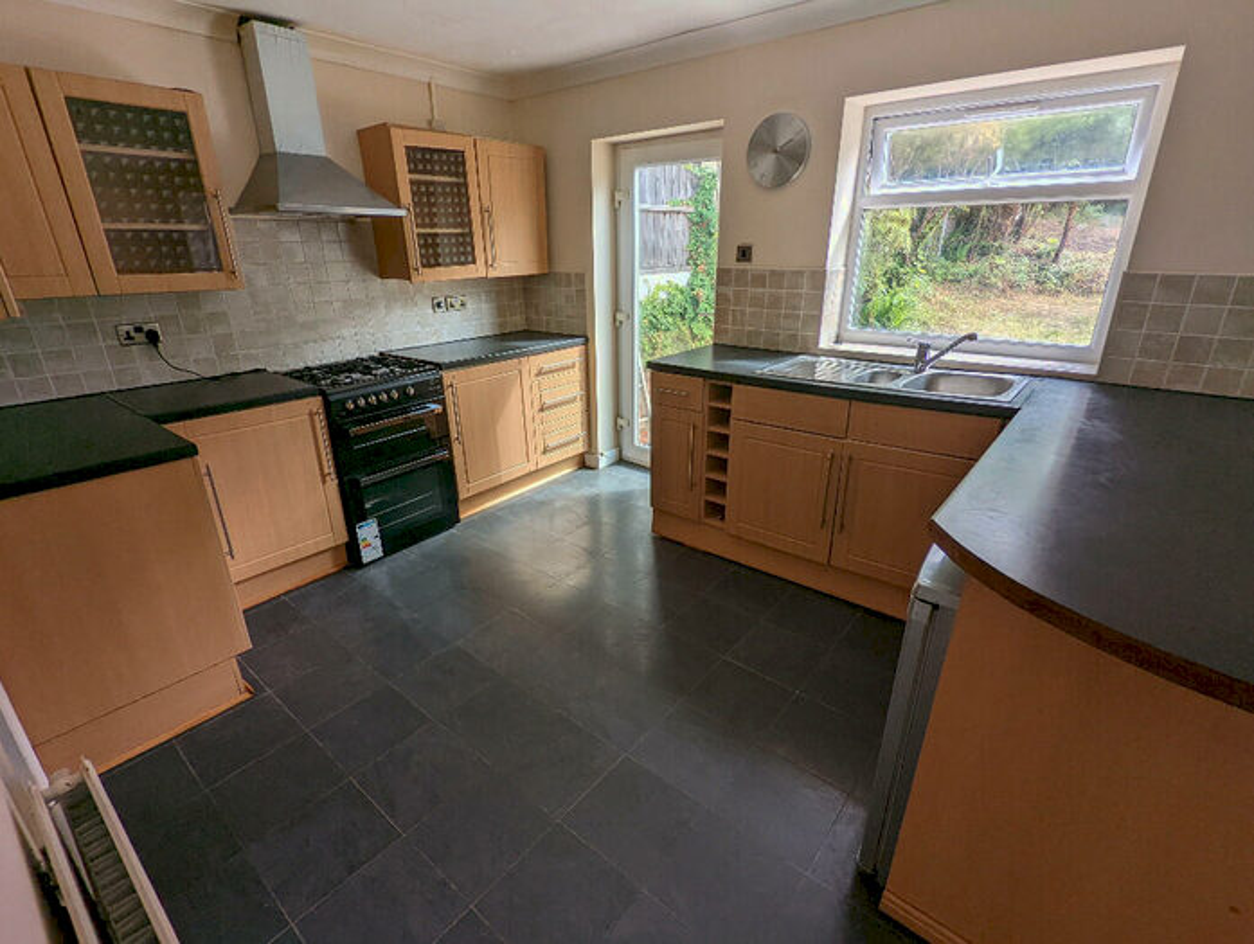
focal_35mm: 16
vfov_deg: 78.3
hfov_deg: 94.4
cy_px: 472
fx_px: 581
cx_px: 627
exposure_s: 1/185
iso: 46
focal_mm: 2.35
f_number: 2.2
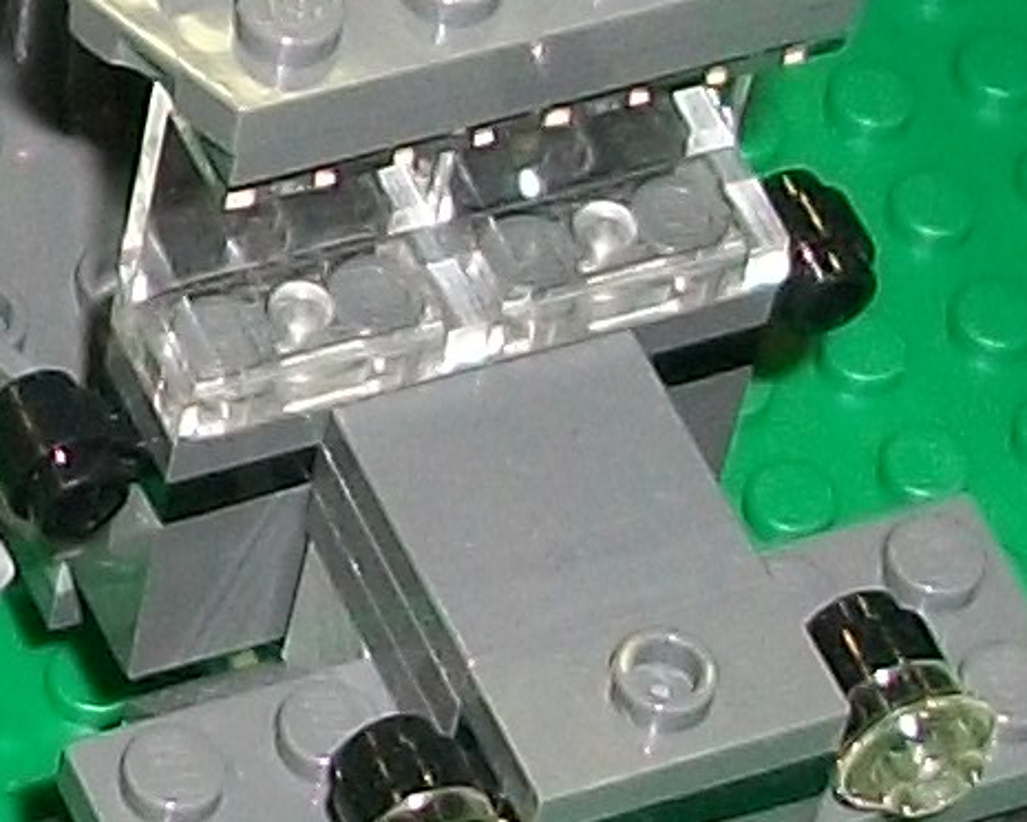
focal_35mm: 246
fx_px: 7477
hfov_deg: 7.6
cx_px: -806
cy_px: -64
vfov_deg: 6.3
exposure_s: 1/30
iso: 80
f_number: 2.9
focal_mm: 5.7
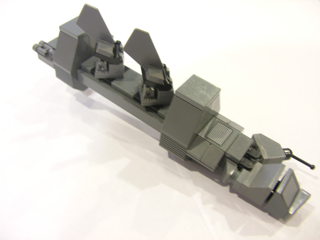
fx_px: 324
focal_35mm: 35
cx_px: 160
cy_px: 120
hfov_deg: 52.6
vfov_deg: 40.7
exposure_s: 1/4.2
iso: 113
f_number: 2.8
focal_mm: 8.9
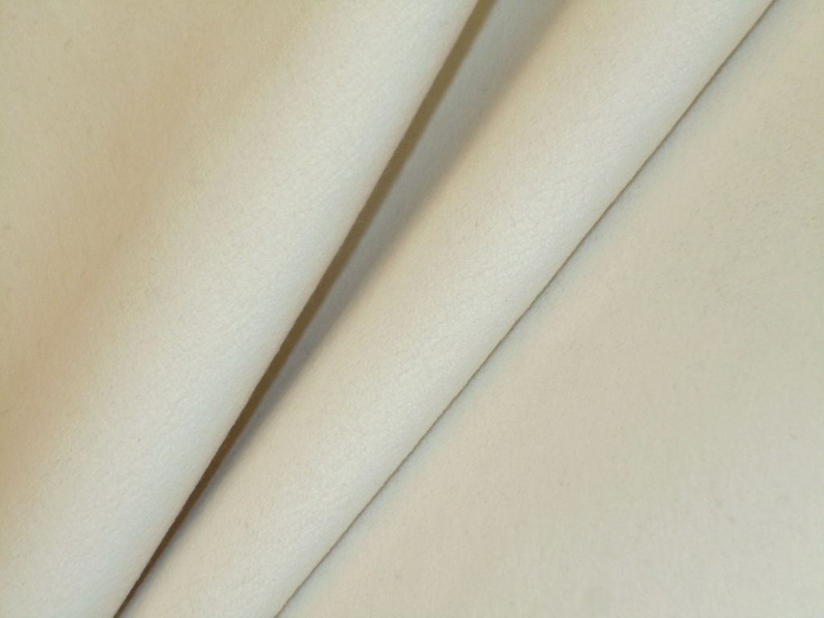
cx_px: 412
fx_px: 1761
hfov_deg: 26.3
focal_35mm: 74
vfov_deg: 19.9
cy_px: 309
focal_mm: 13.2
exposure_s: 1/40
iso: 125
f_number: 5.2
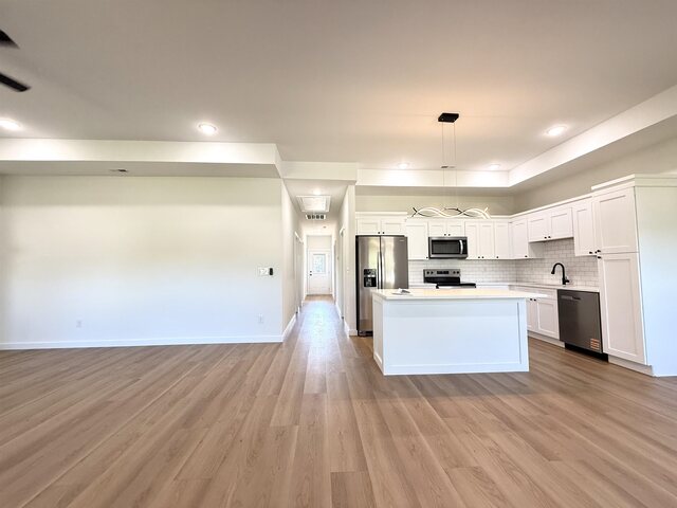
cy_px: 254
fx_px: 274
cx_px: 338
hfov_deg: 102.1
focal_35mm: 14
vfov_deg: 85.7
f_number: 2.2
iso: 160
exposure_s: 1/120
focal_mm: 2.22
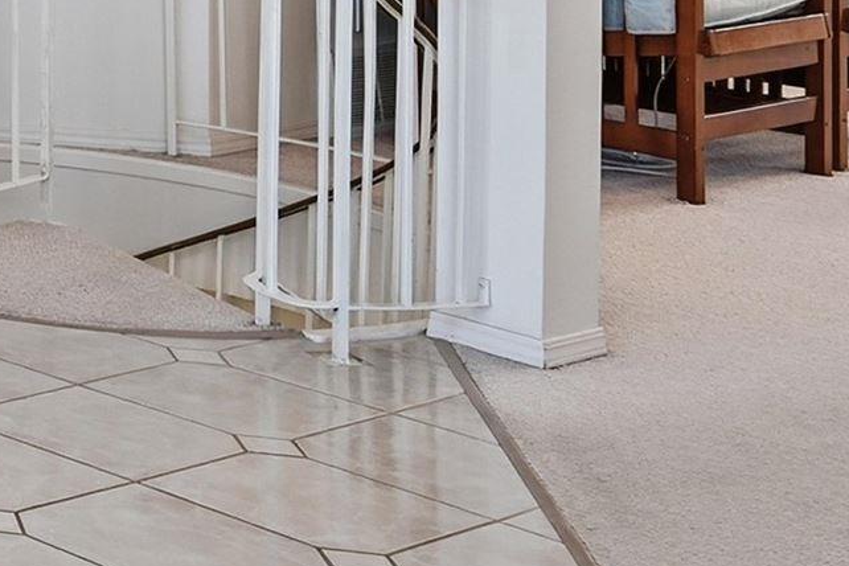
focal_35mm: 88
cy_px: -350
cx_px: -1055
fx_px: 2084
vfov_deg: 14.2
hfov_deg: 15.6
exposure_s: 1/40
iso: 100
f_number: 8
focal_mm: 18.5
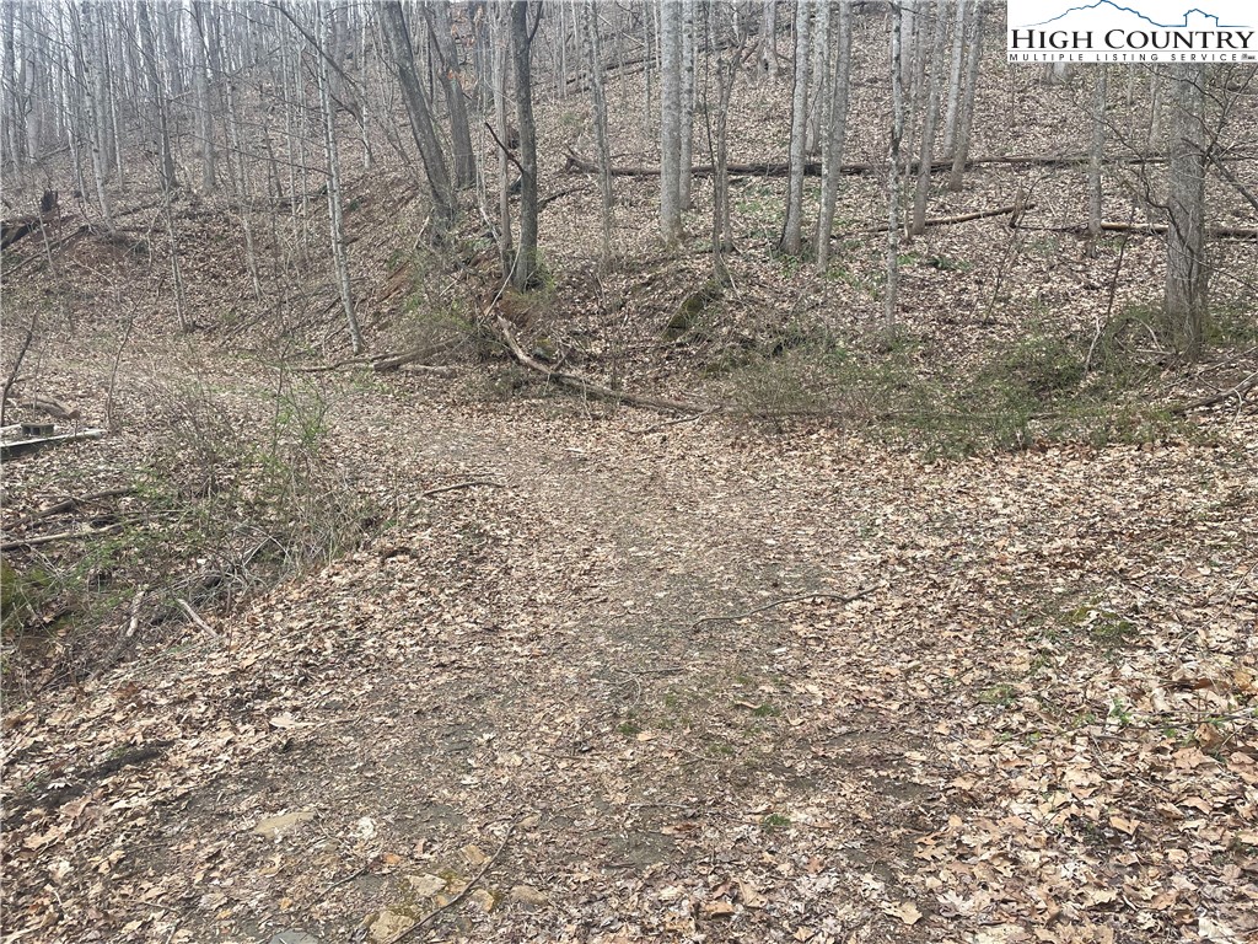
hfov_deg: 67.3
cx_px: 629
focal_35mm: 26
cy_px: 472
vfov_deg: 53.1
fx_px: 945
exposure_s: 1/418
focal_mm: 4.2
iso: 32
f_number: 1.6
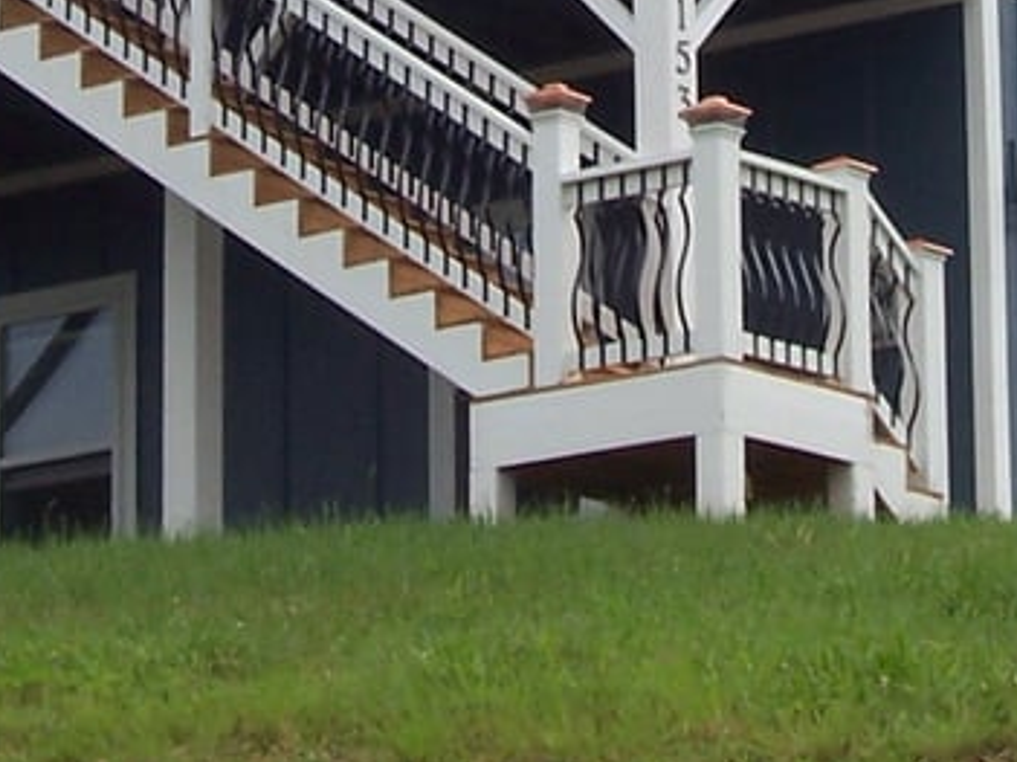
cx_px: 546
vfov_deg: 5.8
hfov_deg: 7.9
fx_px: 7372
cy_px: -437
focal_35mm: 251
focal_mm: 10.8
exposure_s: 1/250
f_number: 6.7
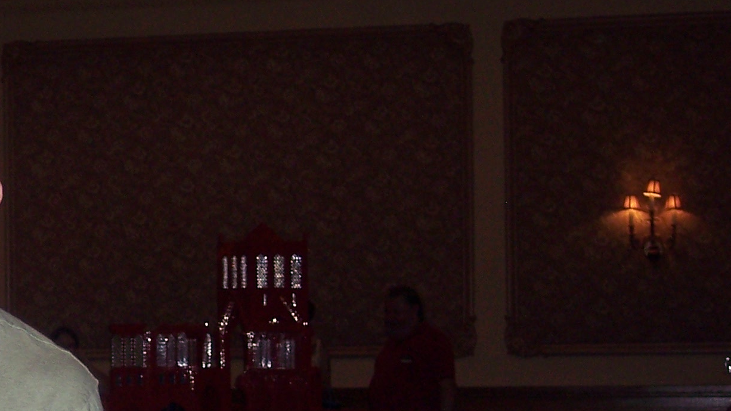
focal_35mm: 132
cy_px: 274
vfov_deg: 9.2
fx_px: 2558
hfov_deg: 15.8
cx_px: -63
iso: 100
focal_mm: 10.7
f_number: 3.4
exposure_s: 1/60
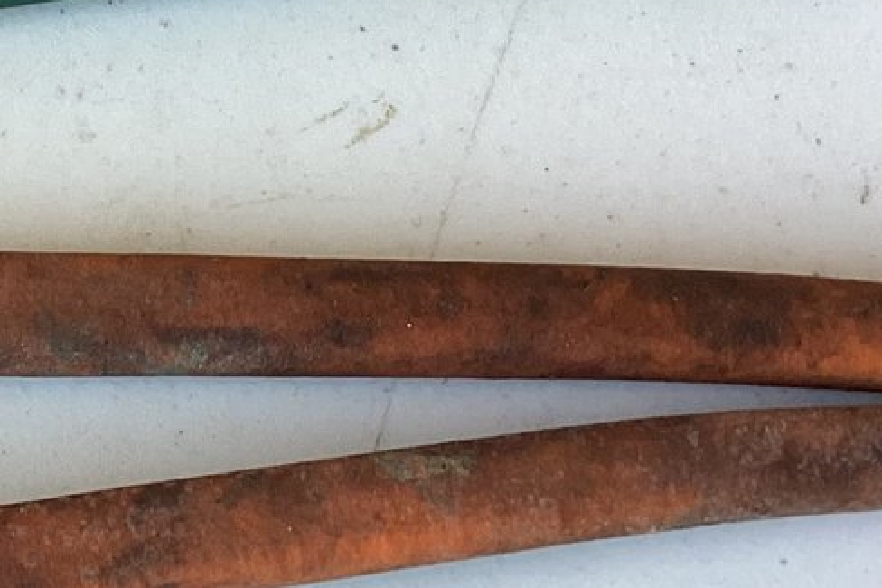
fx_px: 2449
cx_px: -79
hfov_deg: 19.6
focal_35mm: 100
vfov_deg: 13.5
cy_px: 53
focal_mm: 3.3
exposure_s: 1/60
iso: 100
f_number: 2.4
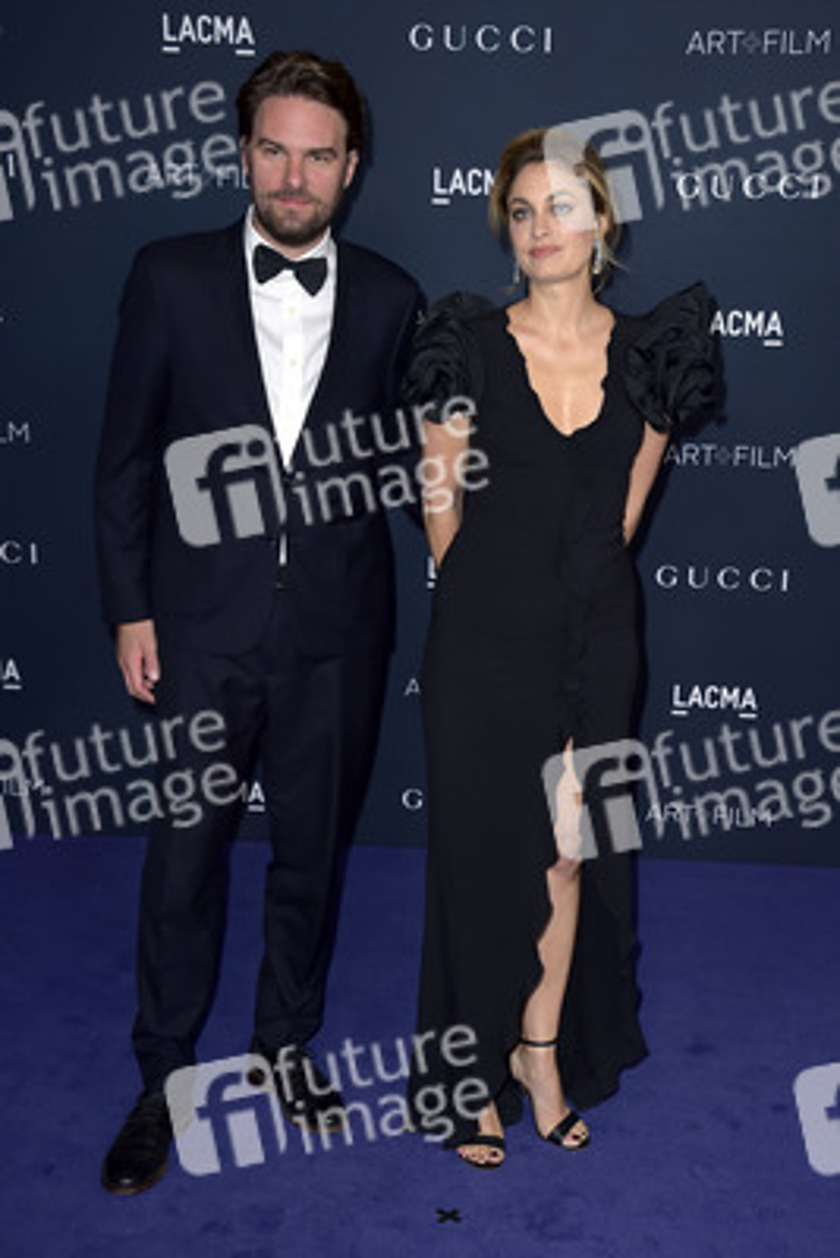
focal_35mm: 52
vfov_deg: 38.2
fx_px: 1818
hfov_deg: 26.0
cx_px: 420
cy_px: 629
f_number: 6.3
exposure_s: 1/250
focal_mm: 52
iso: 500
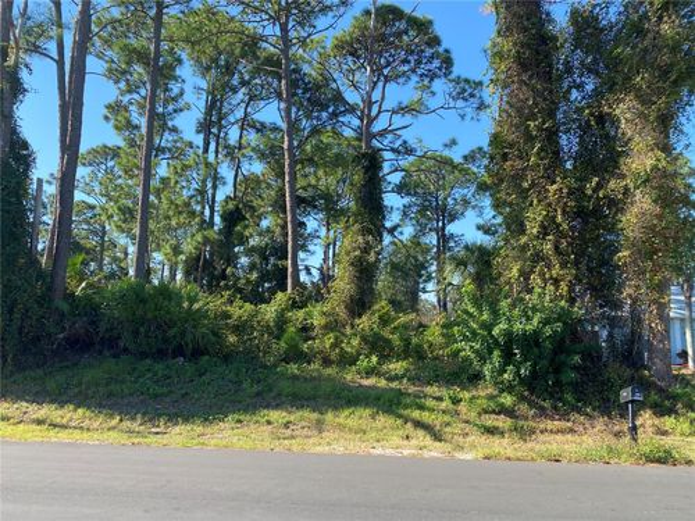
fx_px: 522
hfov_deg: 67.3
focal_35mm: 26
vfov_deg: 53.1
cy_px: 260
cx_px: 348
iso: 32
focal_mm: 4.25
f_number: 1.8
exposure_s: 1/949
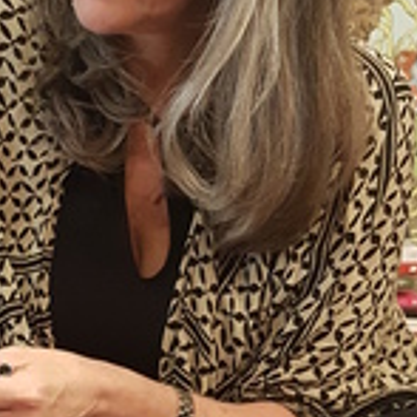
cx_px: 70
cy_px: 397
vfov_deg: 20.6
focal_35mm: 82
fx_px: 1118
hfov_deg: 20.8
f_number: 1.7
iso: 250
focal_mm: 4.2
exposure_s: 1/17
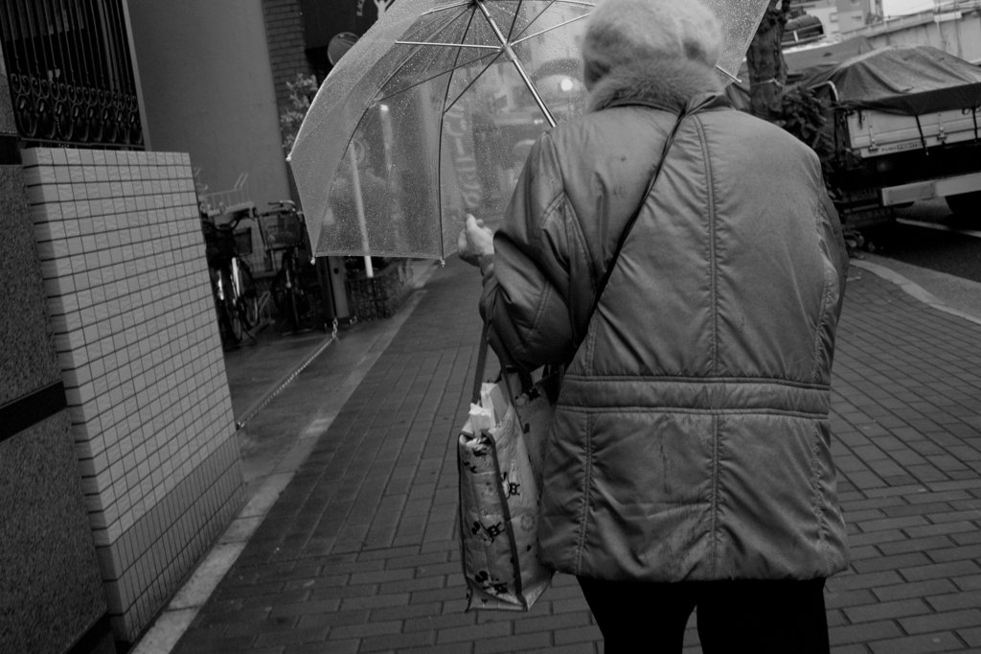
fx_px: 1117
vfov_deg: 32.6
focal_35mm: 41
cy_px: 327
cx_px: 490
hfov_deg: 47.4
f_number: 4.5
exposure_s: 1/100
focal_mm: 24.2
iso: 800
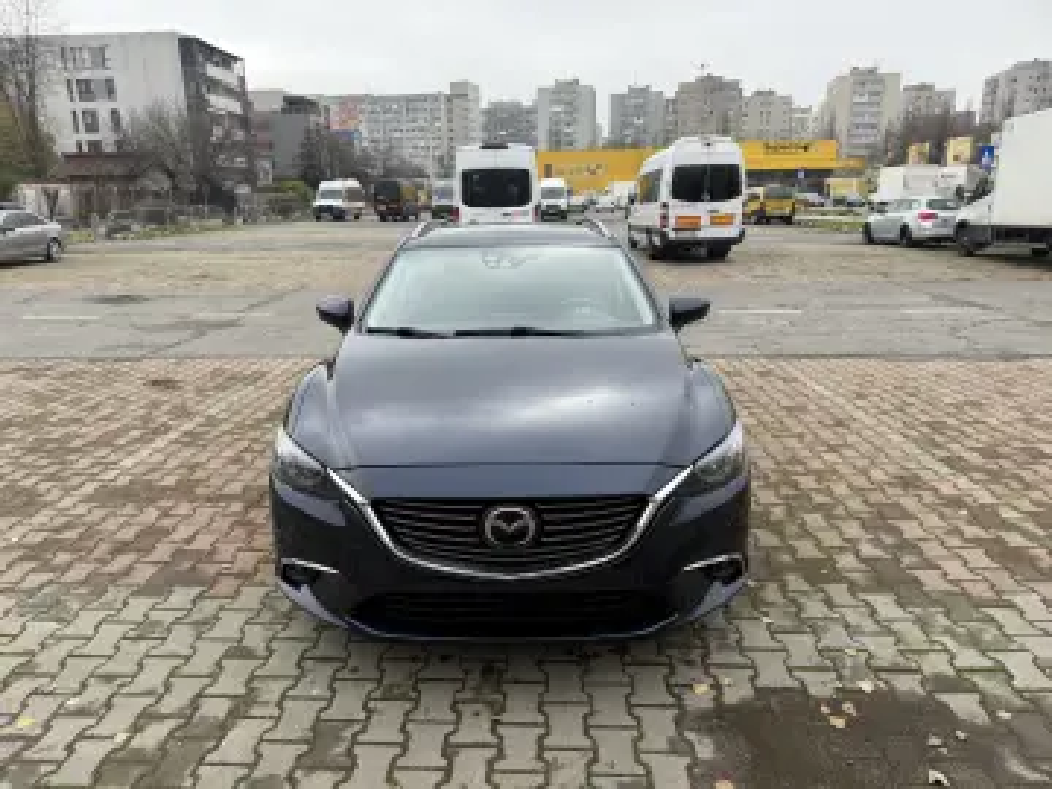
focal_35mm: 24
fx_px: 729
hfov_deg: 71.6
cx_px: 526
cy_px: 394
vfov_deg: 56.8
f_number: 1.78
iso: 80
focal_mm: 6.76
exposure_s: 1/1727
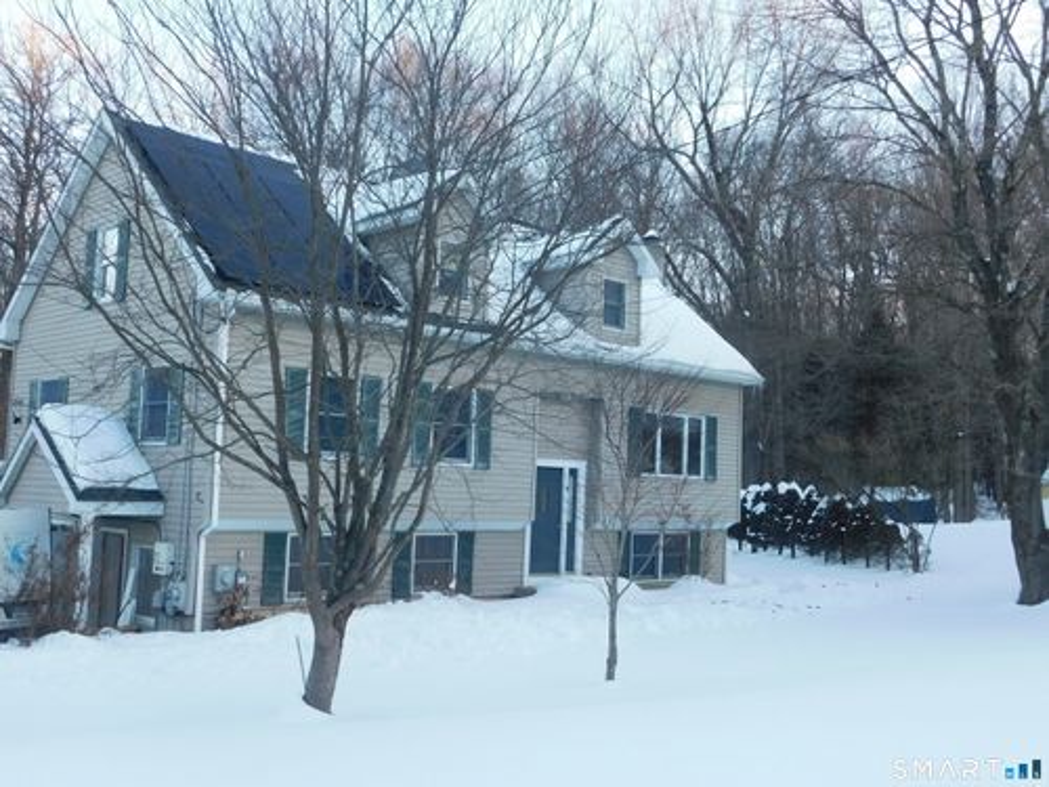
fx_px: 1091
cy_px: 394
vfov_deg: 39.7
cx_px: 524
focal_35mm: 36
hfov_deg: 51.4
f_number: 3.5
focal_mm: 6.3
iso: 125
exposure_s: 1/125
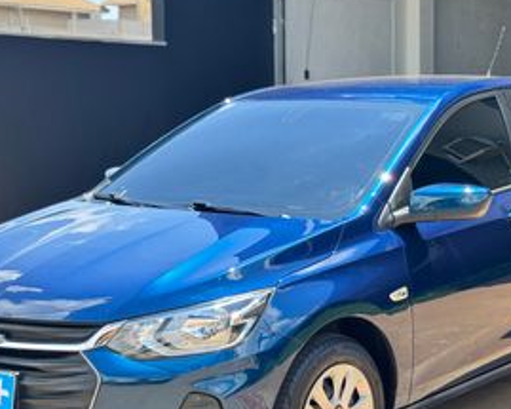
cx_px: 285
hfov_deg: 23.3
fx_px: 1240
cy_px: 280
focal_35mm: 82
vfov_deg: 18.6
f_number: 1.78
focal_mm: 6.76
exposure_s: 1/952
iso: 64
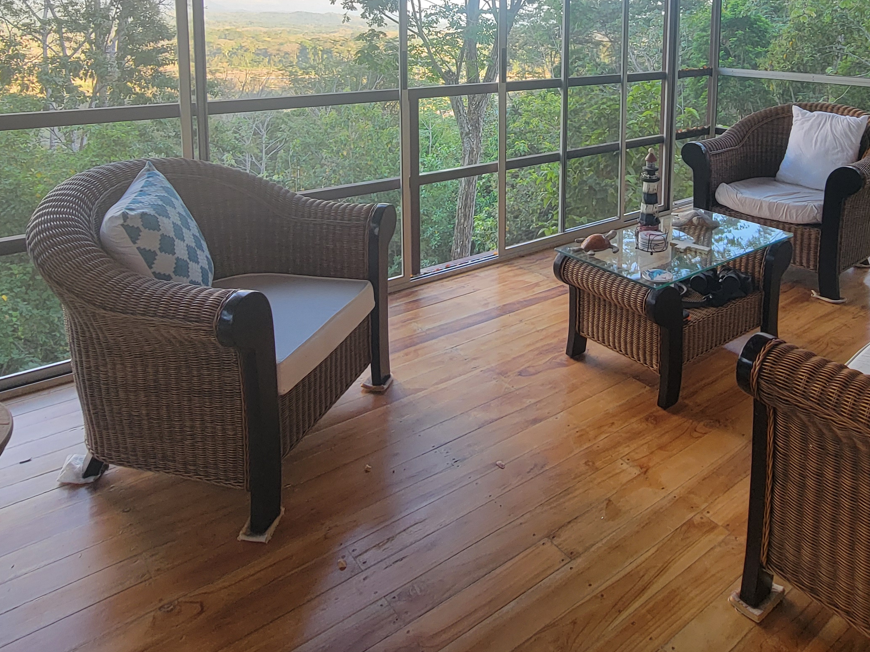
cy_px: 77
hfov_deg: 68.8
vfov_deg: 49.5
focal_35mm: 25
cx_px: 517
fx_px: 628
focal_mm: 2.2
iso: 100
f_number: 2.2
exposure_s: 1/60
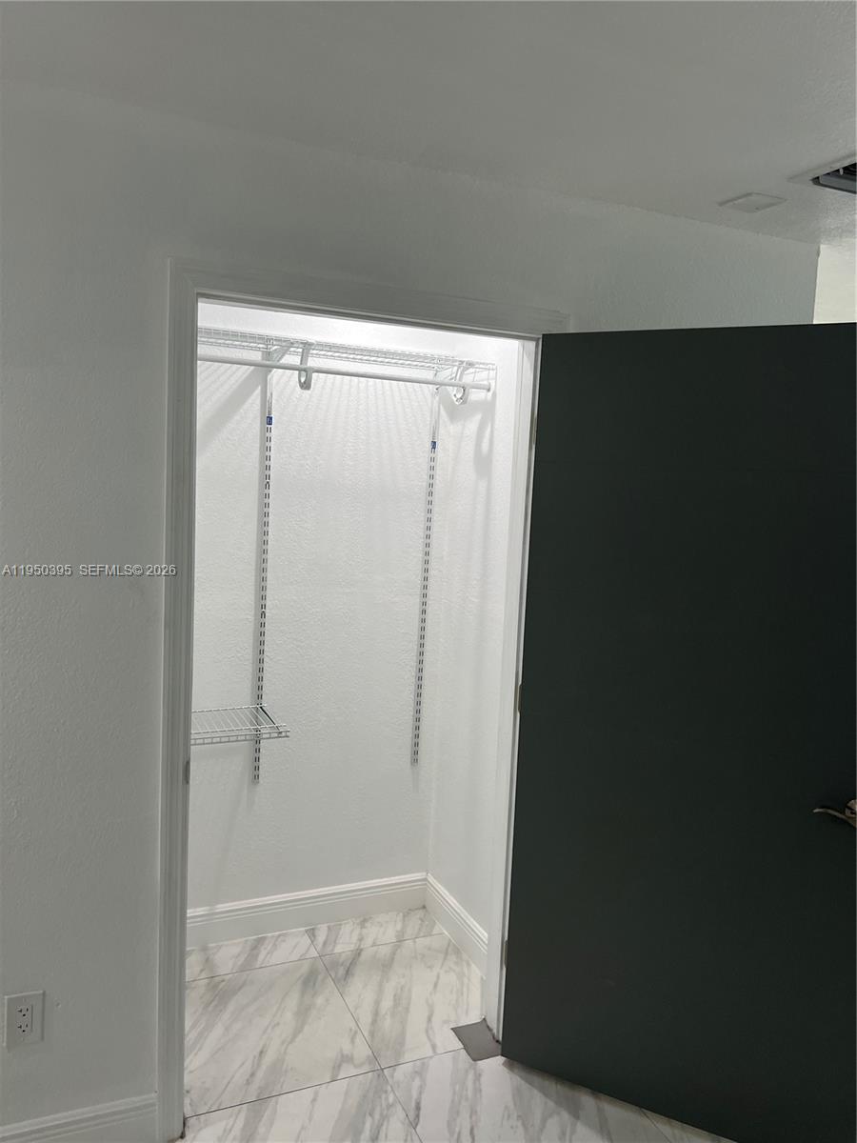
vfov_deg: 67.3
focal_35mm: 26
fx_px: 858
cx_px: 428
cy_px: 572
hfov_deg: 53.1
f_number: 1.5
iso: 80
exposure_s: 1/121
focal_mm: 5.7
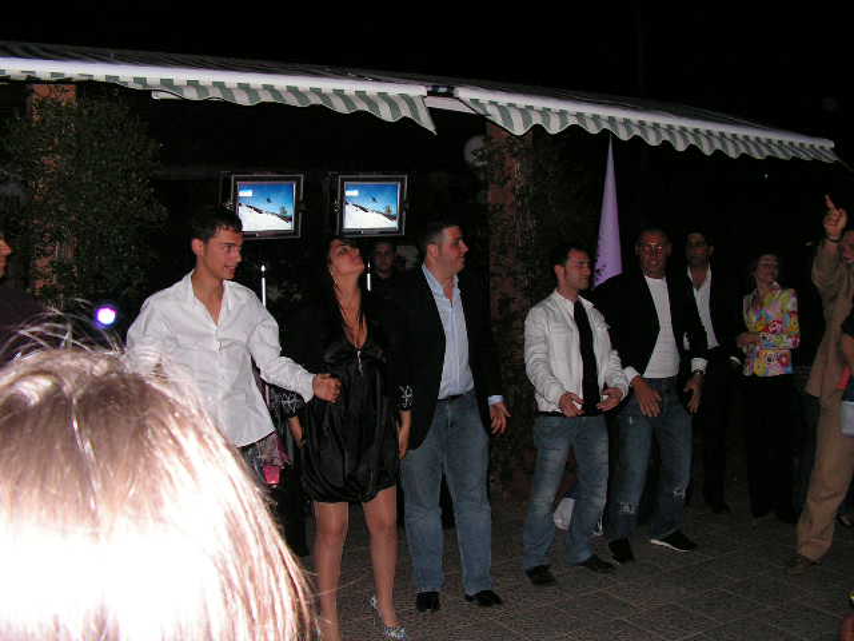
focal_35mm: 36
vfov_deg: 39.7
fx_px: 888
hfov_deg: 51.4
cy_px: 320
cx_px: 427
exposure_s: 1/40
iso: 200
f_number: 3.2
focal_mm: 6
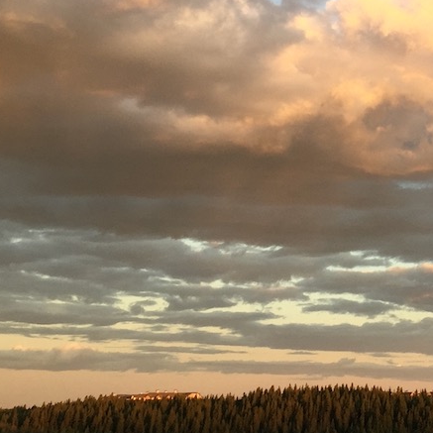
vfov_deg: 22.1
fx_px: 1061
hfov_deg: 21.1
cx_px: 548
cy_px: -12
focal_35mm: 75
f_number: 2.2
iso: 32
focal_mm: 4.15
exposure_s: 1/140
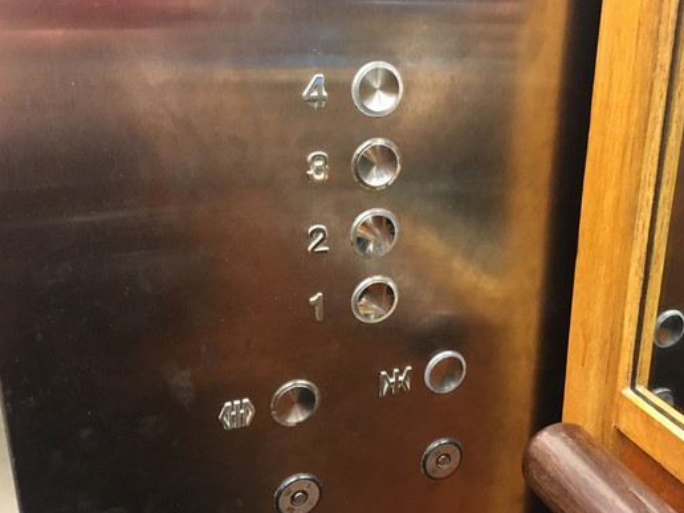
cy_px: 219
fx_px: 711
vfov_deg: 39.6
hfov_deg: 51.1
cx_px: 404
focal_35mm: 36
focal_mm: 4.15
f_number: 2.2
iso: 250
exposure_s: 1/17
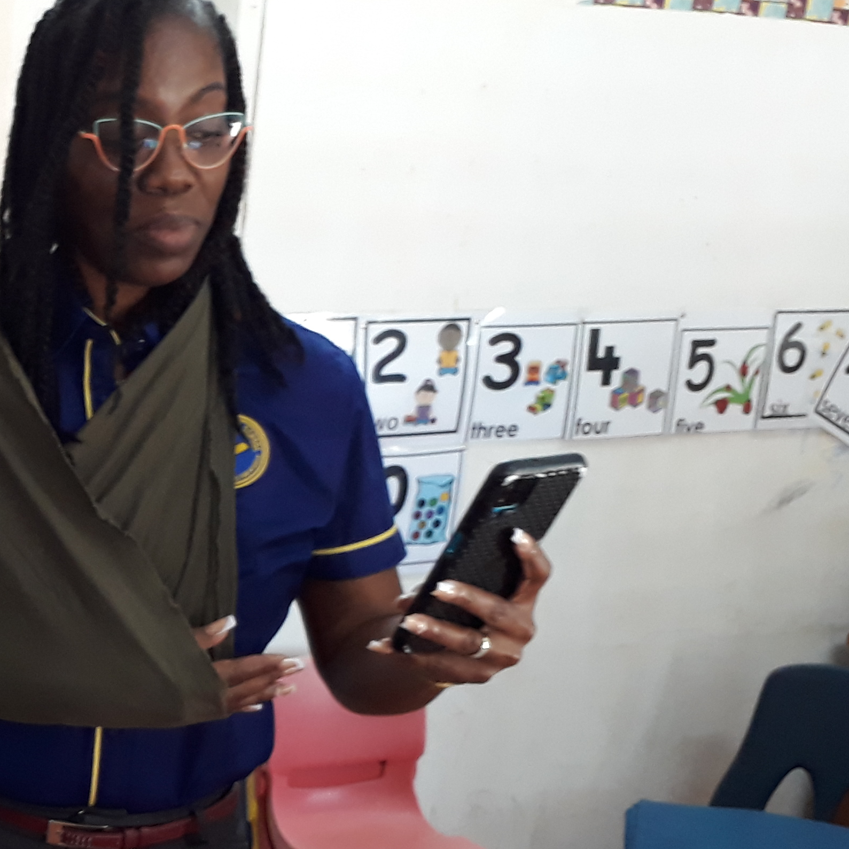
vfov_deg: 27.3
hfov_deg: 25.6
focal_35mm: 62
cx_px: -88
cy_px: 640
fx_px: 1720
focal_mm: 3.6
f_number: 1.9
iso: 125
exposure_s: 1/33
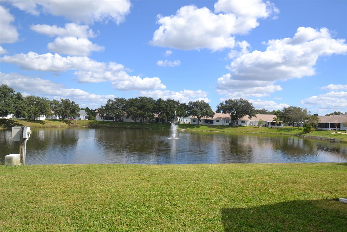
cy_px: 116
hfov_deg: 73.8
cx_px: 174
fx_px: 231
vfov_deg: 53.1
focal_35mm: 24
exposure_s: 1/250
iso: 100
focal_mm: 16
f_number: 8
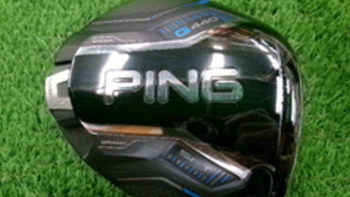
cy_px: 114
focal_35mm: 31
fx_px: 288
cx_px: 177
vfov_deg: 37.7
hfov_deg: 62.6
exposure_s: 1/34
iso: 800
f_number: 3.9
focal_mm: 5.1
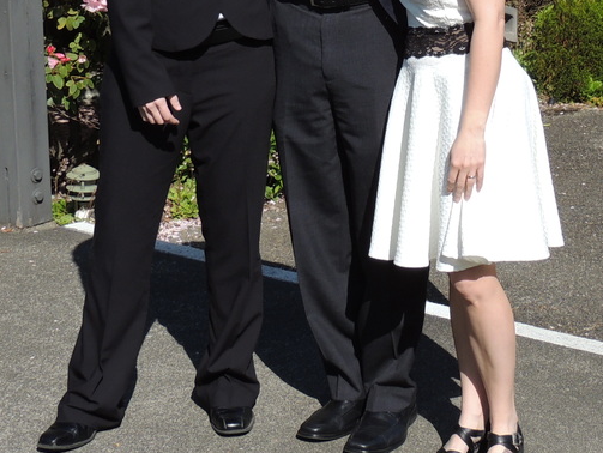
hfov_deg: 21.9
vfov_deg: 16.4
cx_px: 381
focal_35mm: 89
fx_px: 1551
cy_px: 52
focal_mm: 6.2
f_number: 3.3
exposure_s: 1/1250
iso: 100
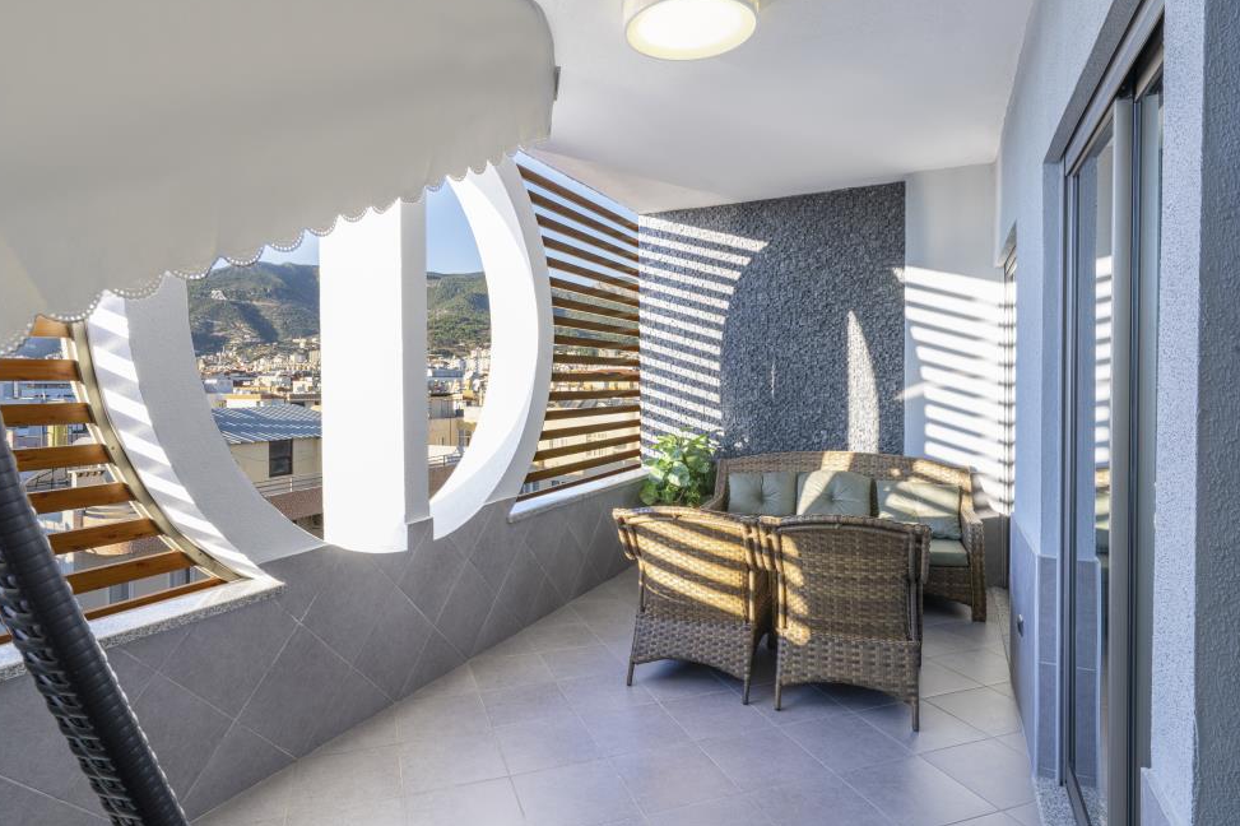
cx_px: 598
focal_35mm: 20
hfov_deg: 84.0
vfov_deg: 61.9
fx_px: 689
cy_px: 396
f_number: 14
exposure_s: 1/4
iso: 100
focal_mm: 19
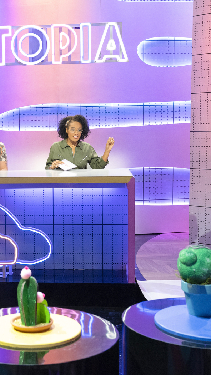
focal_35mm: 60
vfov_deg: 34.9
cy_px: 188
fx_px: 597
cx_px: 20
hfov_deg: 19.7
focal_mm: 38
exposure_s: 1/125
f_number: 5.6
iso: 5000
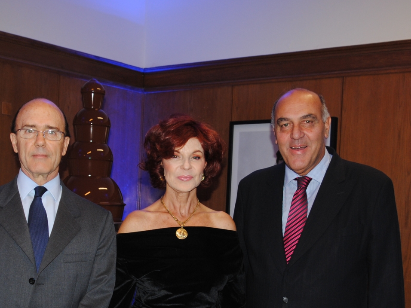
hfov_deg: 33.2
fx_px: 689
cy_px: 259
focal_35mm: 58
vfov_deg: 24.7
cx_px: 174
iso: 200
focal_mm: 20
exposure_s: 1/60
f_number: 3.8
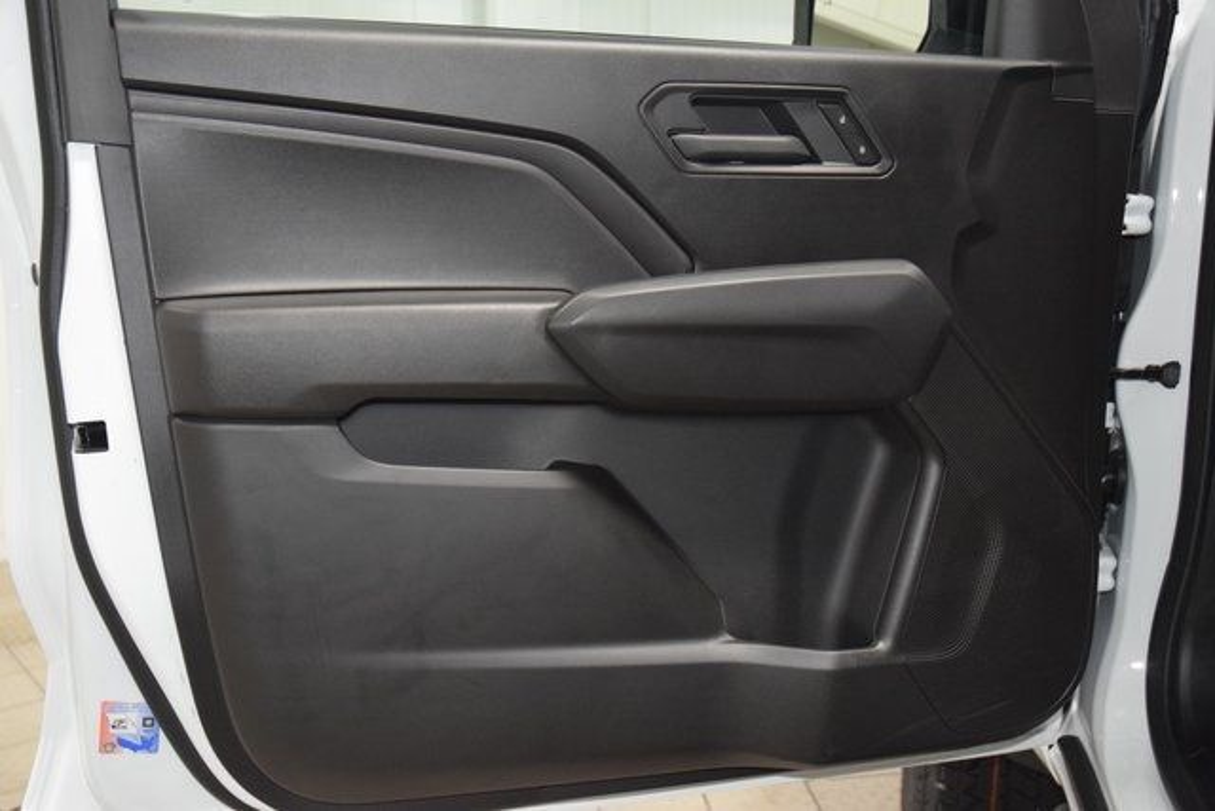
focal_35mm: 38
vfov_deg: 35.5
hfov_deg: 51.3
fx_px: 1266
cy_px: 406
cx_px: 608
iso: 2800
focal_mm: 25
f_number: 3.8
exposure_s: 1/100
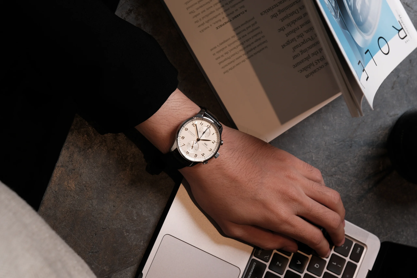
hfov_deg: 24.2
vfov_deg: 16.3
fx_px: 973
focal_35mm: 84
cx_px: 208
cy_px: 139
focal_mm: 56
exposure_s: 1/100
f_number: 5.6
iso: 320
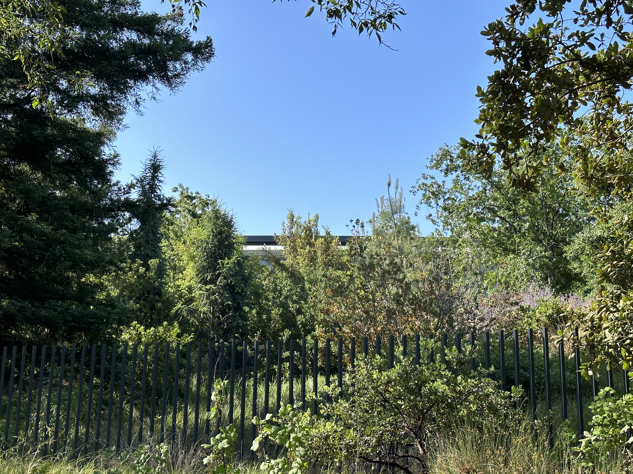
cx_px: 316
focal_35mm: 48
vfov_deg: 30.3
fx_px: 878
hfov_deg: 39.7
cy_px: 237
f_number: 1.78
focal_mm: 6.86
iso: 64
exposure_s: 1/2358
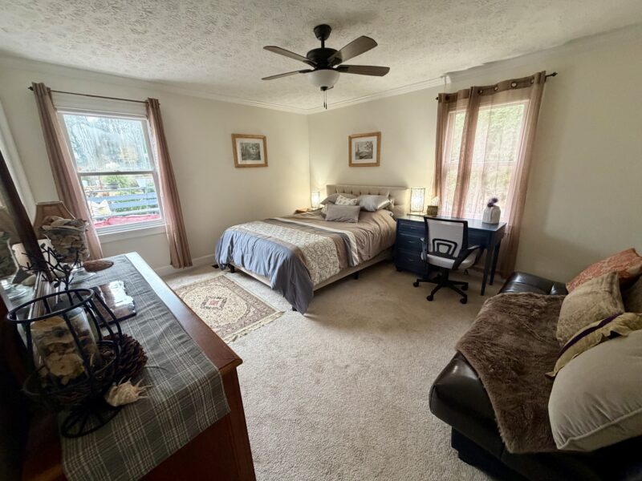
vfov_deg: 85.7
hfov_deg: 102.1
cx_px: 321
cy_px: 240
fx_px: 260
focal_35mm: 14
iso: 320
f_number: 2.2
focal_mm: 2.22
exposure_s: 1/60
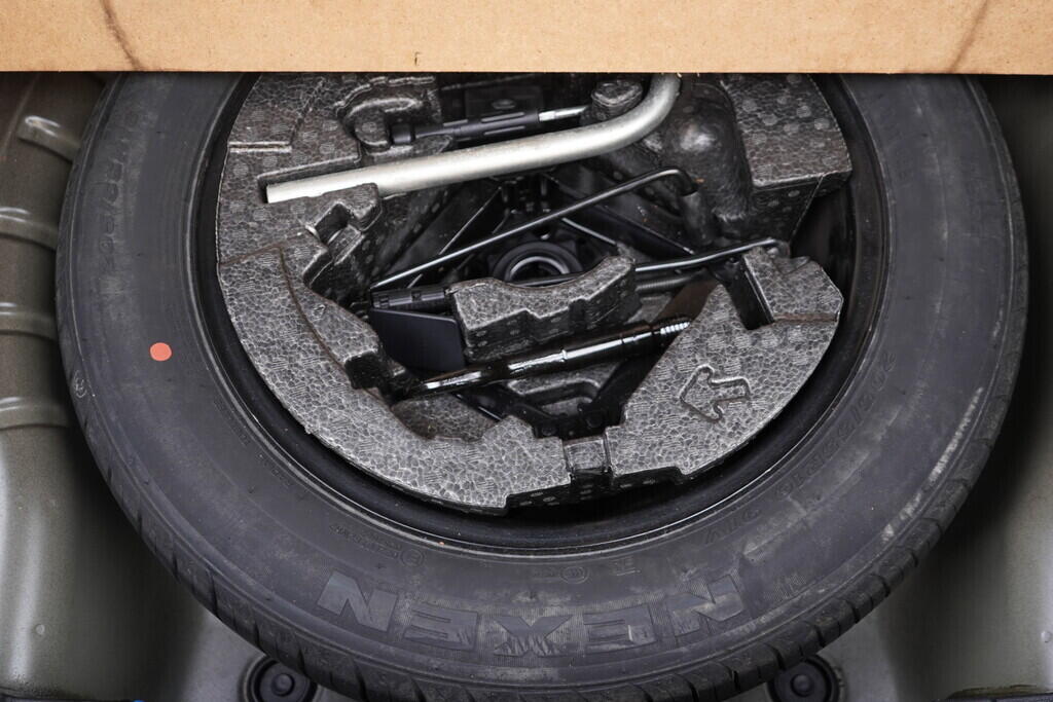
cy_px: 351
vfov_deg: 36.9
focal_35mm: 36
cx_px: 526
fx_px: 1053
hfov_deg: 53.1
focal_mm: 24
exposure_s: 1/40
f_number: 2.8
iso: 400
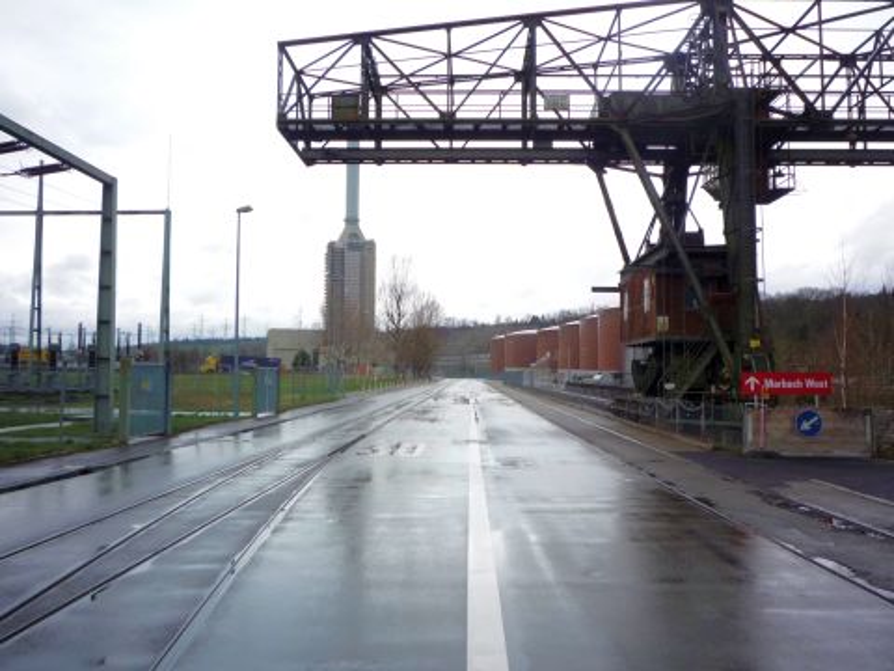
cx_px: 447
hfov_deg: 56.8
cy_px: 336
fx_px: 826
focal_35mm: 32
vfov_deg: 44.2
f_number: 4
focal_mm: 5.2
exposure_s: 1/250
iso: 100
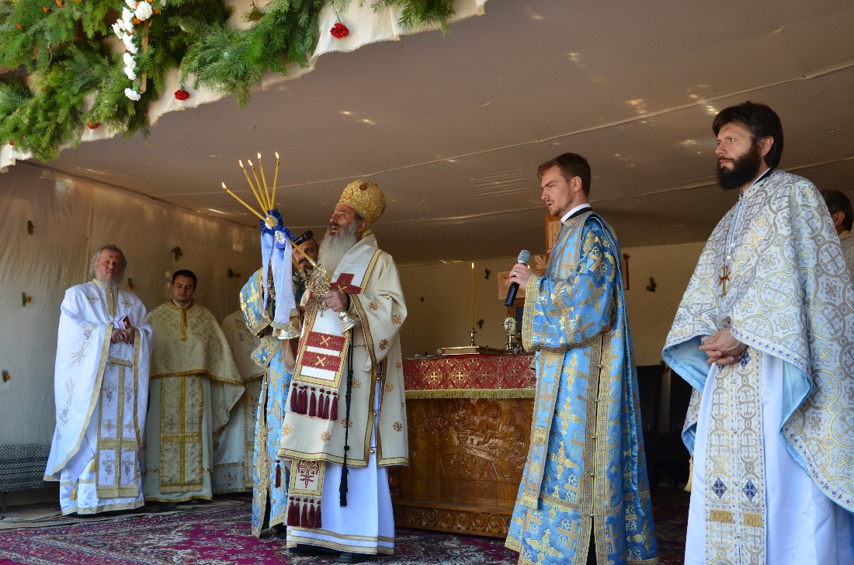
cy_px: 284
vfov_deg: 36.7
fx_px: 852
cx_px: 391
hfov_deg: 53.2
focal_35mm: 36
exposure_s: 1/125
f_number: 5.6
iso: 320
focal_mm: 22
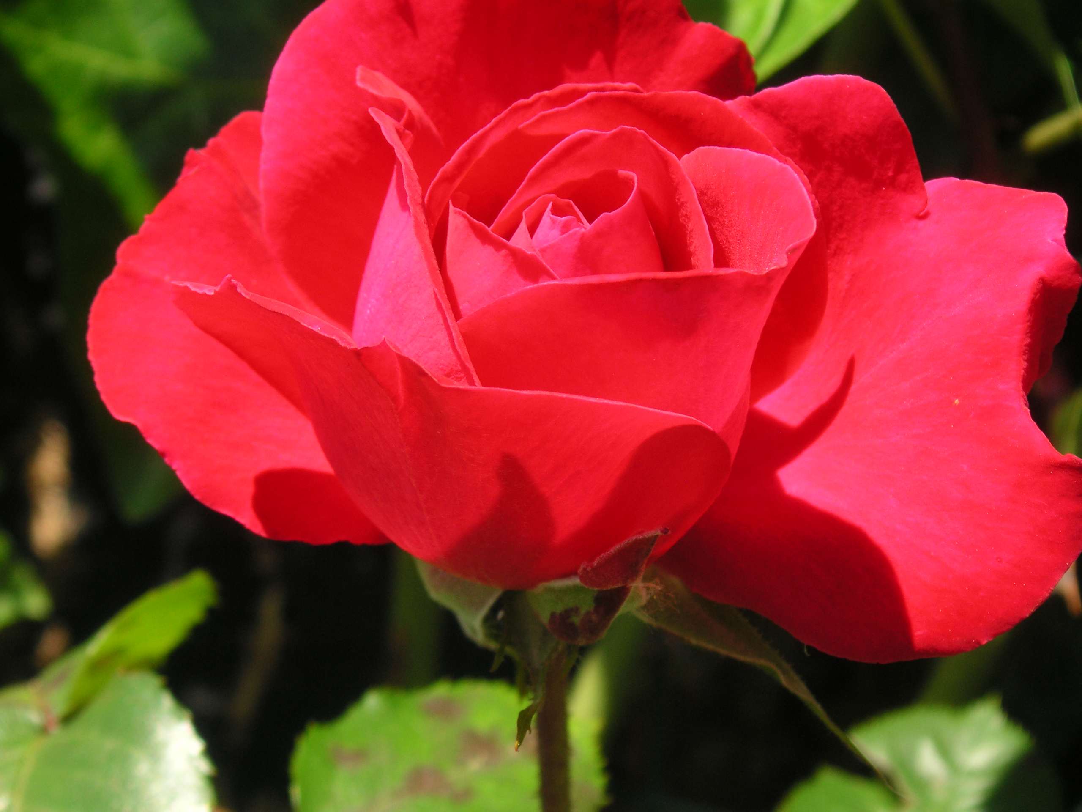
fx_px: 2751
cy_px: 406
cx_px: 541
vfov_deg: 16.8
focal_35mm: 88
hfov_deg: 22.3
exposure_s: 1/180
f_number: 4.7
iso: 50
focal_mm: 14.6
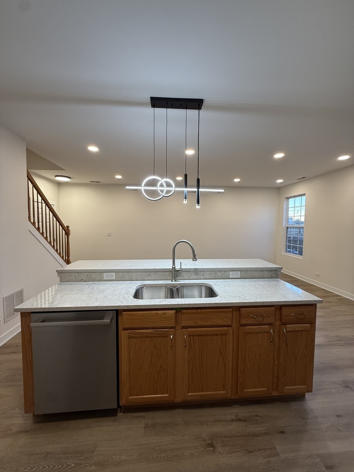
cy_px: 236
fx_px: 191
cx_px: 177
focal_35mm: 14
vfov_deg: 102.1
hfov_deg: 85.7
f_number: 2.2
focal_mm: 2.22
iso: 160
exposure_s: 1/120
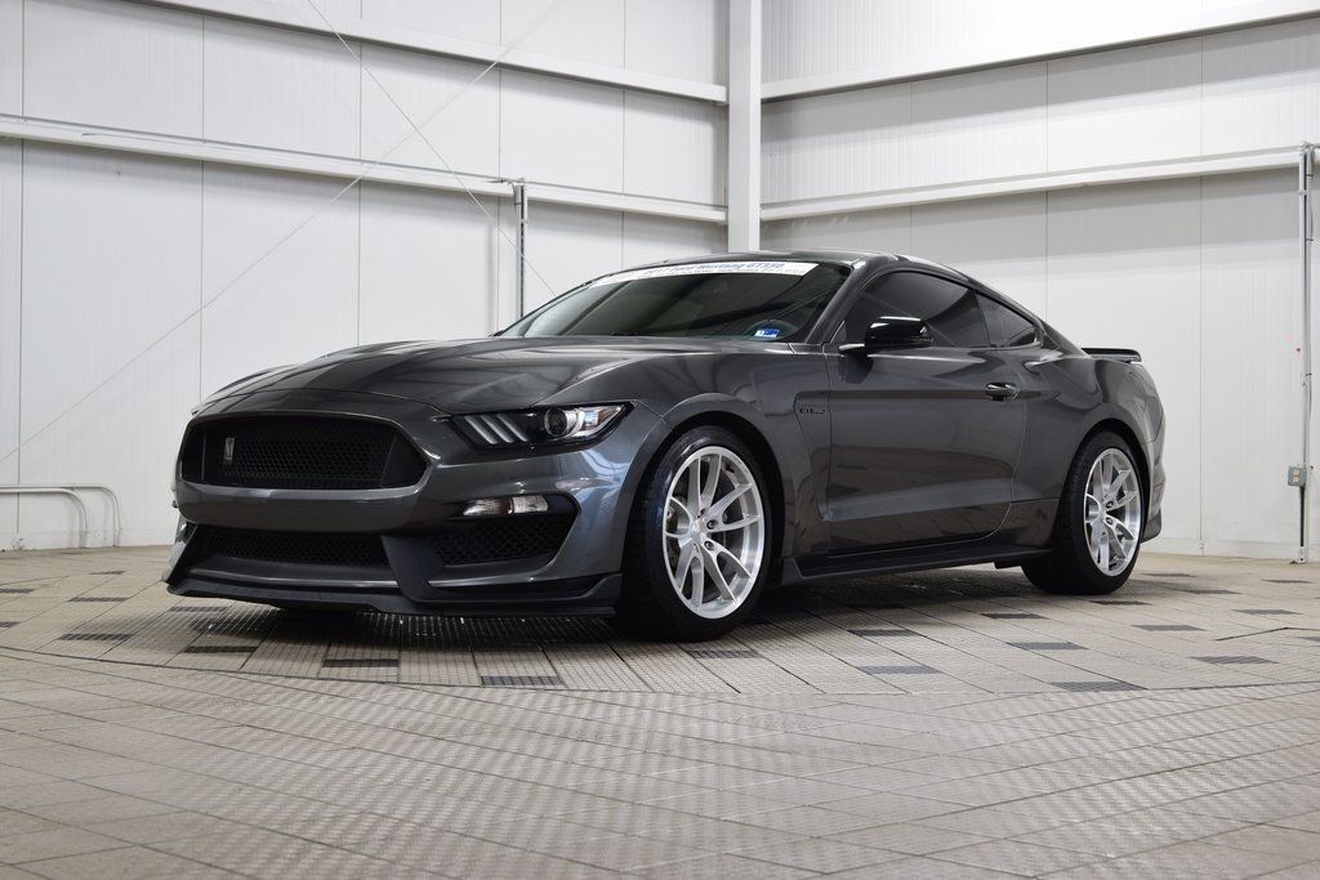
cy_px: 440
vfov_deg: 23.8
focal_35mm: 57
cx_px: 660
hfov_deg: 35.0
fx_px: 2090
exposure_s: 1/15
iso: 400
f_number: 6.3
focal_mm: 38
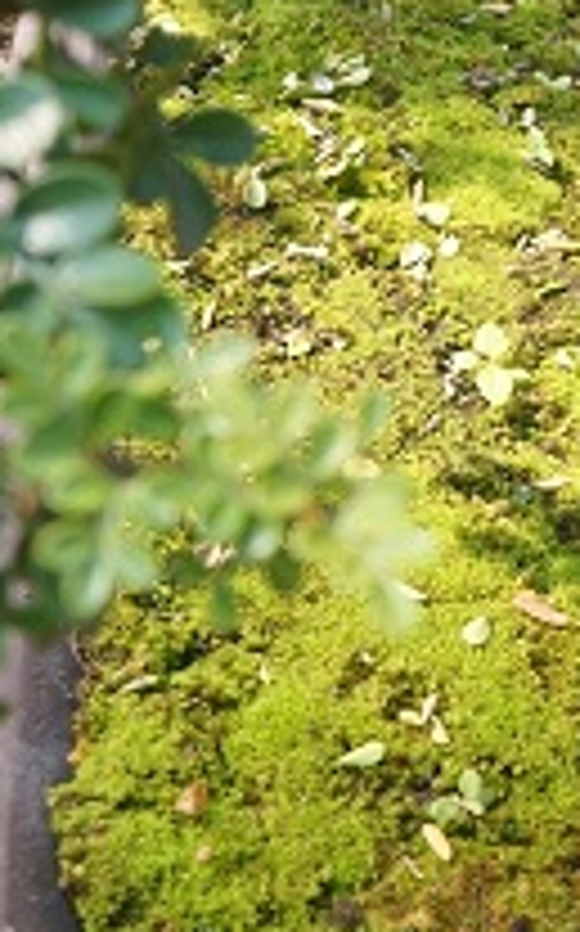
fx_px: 1723
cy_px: 279
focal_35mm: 68
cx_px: 836
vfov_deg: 29.9
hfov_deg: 17.4
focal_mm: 18
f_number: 6.3
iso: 200
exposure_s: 1/160
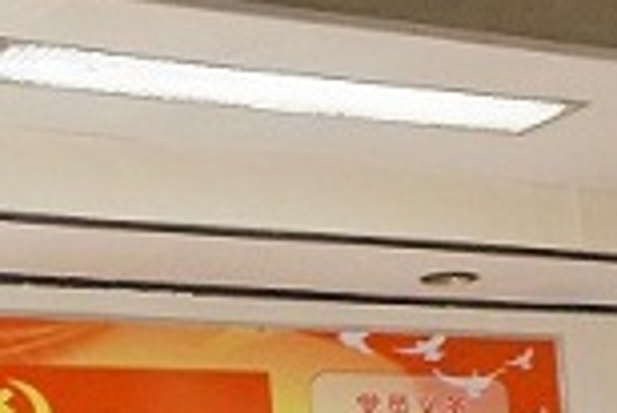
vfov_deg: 9.4
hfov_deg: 12.8
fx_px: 2333
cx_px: 1298
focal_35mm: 136
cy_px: 844
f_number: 4
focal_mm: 20
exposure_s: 1/160
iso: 1600
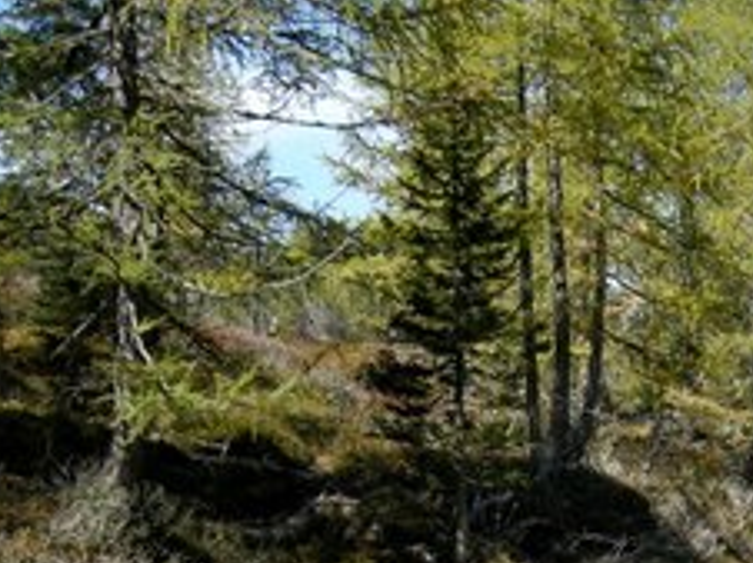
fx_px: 2021
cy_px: 746
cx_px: 733
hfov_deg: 20.5
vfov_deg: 15.1
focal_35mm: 93
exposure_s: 1/492
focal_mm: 7.5
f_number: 2.7
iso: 64
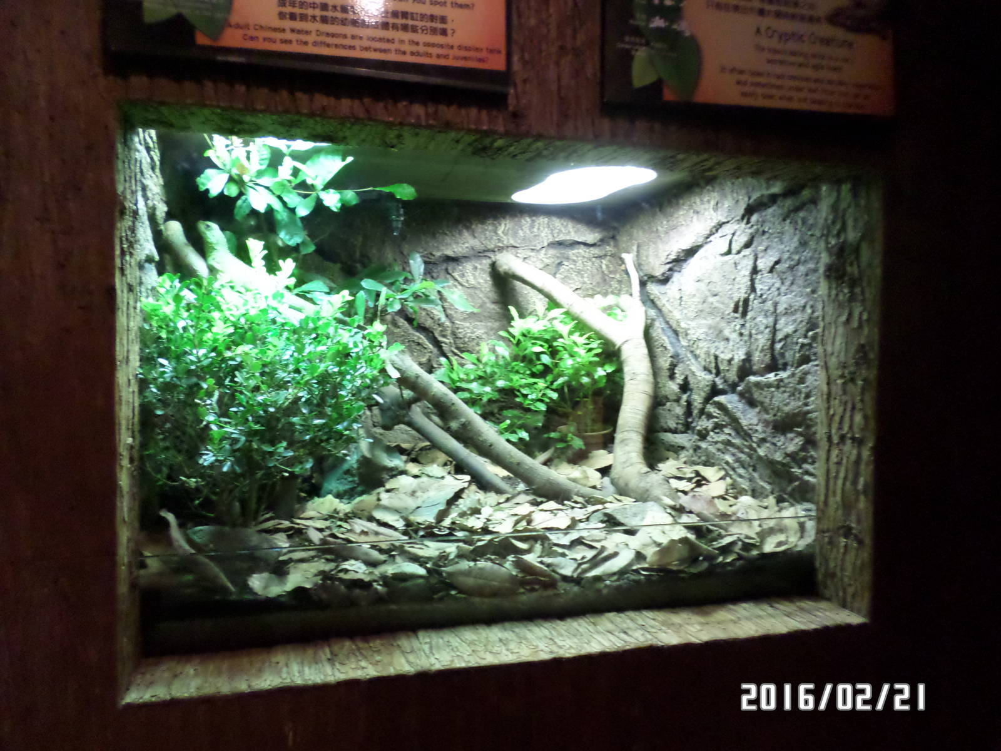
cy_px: 376
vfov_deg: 54.9
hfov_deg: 69.4
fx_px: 723
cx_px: 500
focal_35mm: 25
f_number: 2.5
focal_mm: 4.5
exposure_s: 1/30
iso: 640
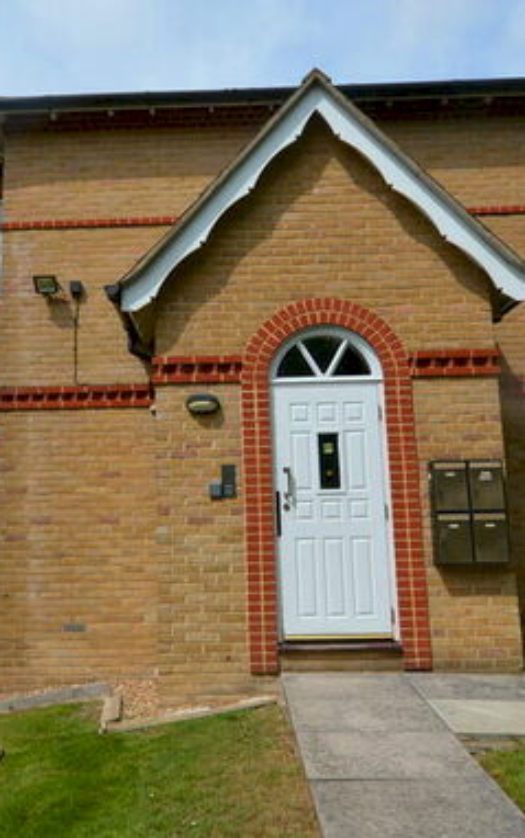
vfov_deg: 66.4
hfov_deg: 44.4
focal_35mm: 28
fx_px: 641
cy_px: 406
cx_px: 215
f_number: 9
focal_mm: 10
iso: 100
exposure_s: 1/320
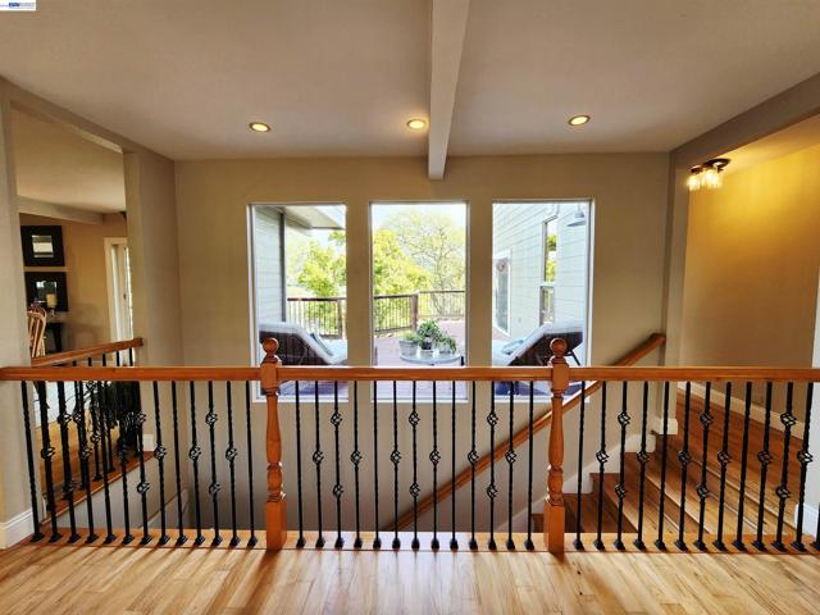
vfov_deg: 89.9
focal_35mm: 13
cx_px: 410
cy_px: 308
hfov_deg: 106.2
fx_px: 308
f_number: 2.2
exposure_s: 1/120
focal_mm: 2.2
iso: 100
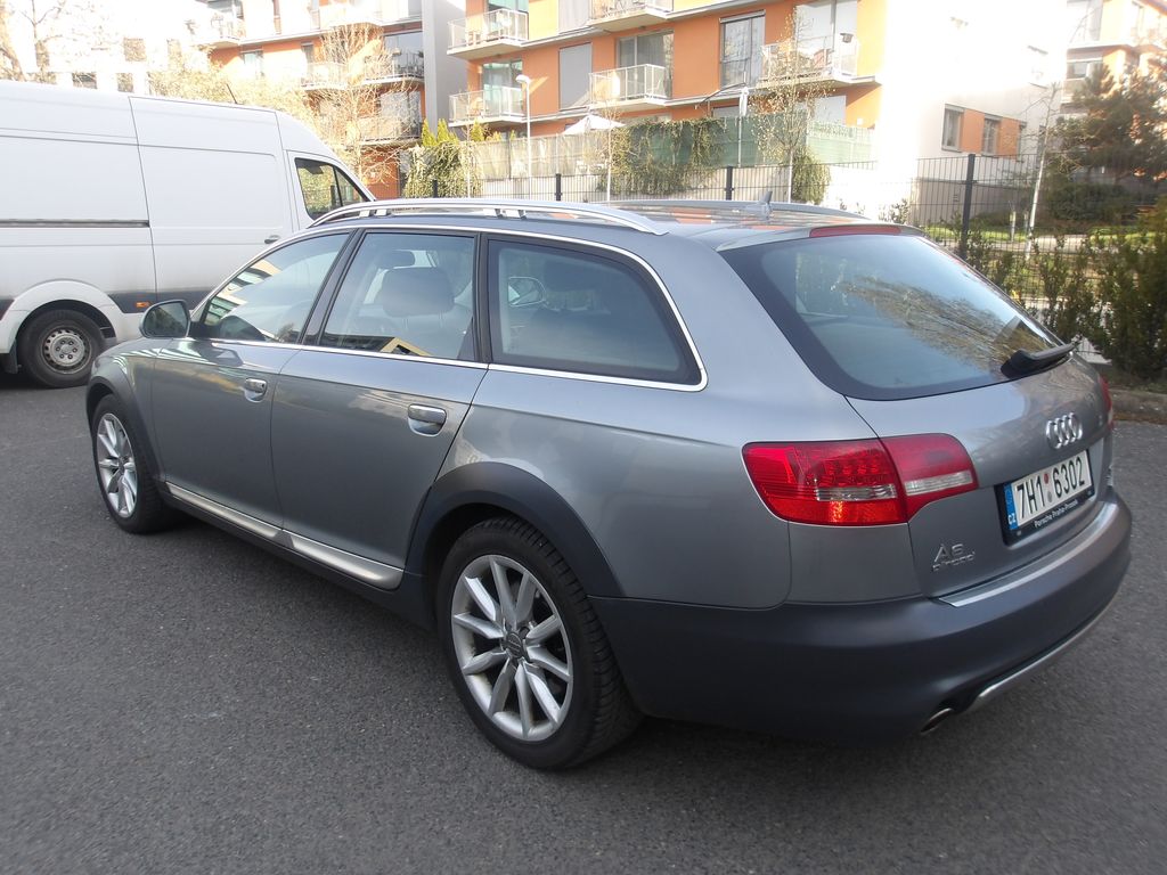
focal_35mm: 27
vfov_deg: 51.4
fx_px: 910
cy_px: 438
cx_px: 584
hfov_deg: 65.3
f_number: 3
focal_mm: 4.9
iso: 100
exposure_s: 1/277
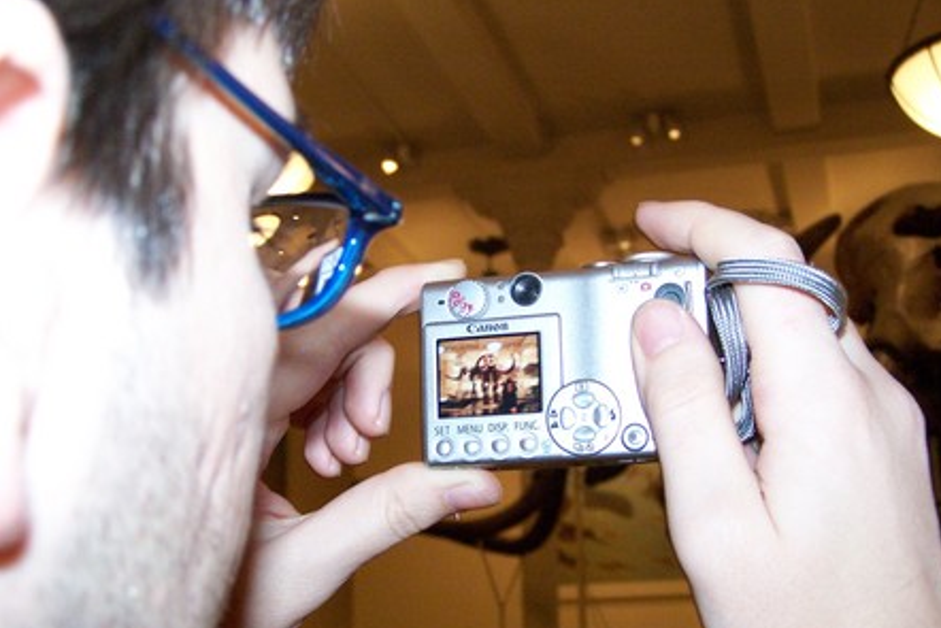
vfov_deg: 25.1
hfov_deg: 36.9
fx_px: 1412
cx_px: 477
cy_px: 338
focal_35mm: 54
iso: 400
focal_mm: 8.5
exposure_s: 1/60
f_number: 3
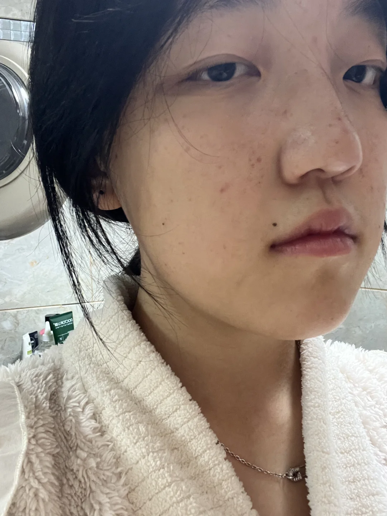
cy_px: 258
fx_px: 447
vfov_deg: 60.0
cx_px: 194
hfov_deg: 46.8
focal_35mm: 30
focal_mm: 2.71
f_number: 2.2
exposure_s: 1/25
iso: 400
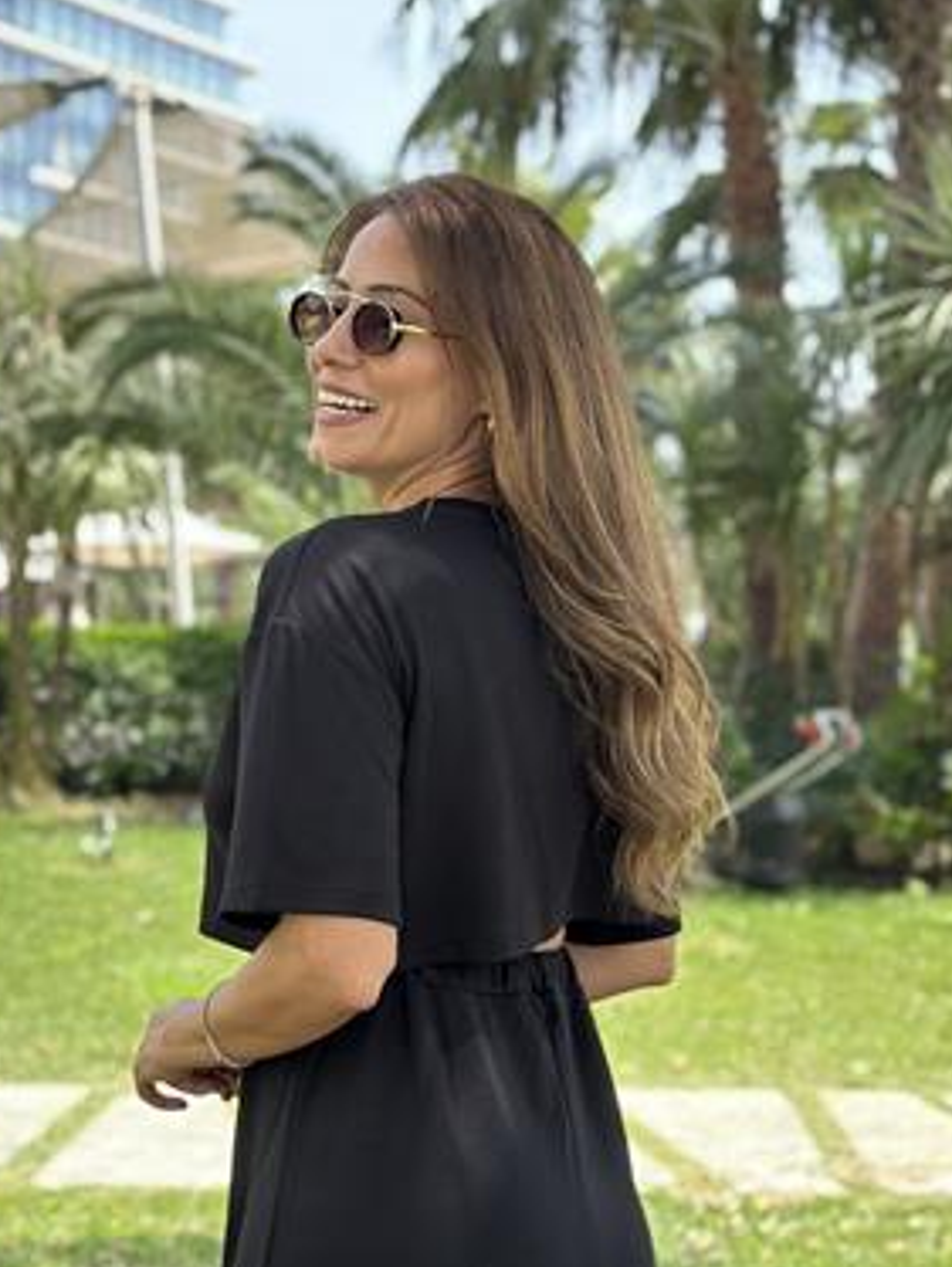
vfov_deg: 29.8
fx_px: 2381
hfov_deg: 22.6
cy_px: 739
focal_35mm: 65
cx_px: 430
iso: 80
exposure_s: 1/935
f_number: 1.78
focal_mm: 6.86
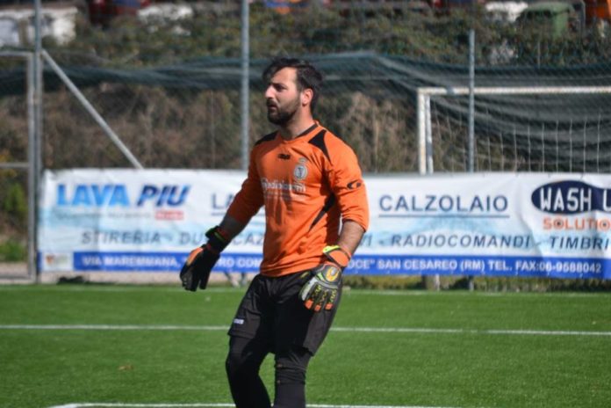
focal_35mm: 300
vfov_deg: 4.6
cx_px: 306
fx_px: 5091
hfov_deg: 6.9
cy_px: 204
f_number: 6.3
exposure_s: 1/1600
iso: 400
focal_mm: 200
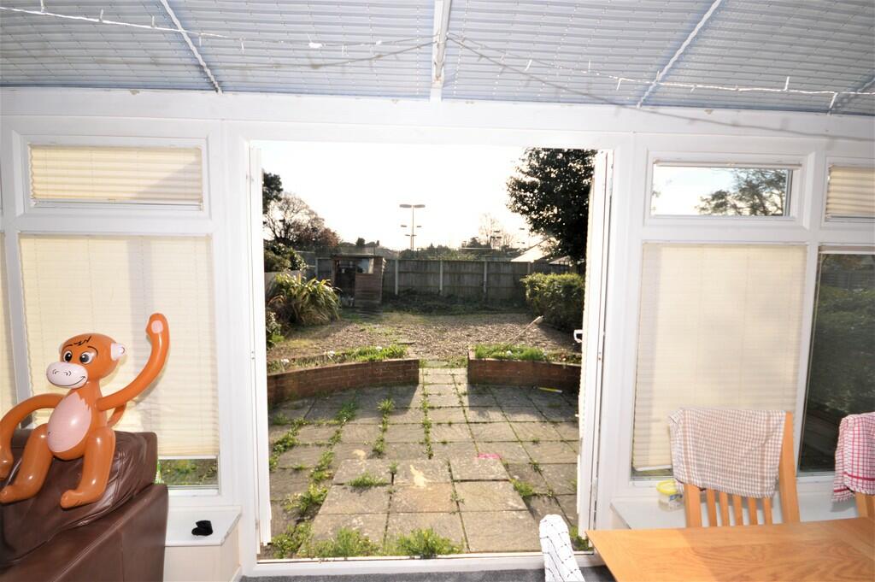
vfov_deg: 77.2
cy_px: 291
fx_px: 364
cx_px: 438
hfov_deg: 100.4
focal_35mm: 15
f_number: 7.1
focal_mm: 10
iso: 100
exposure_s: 1/200
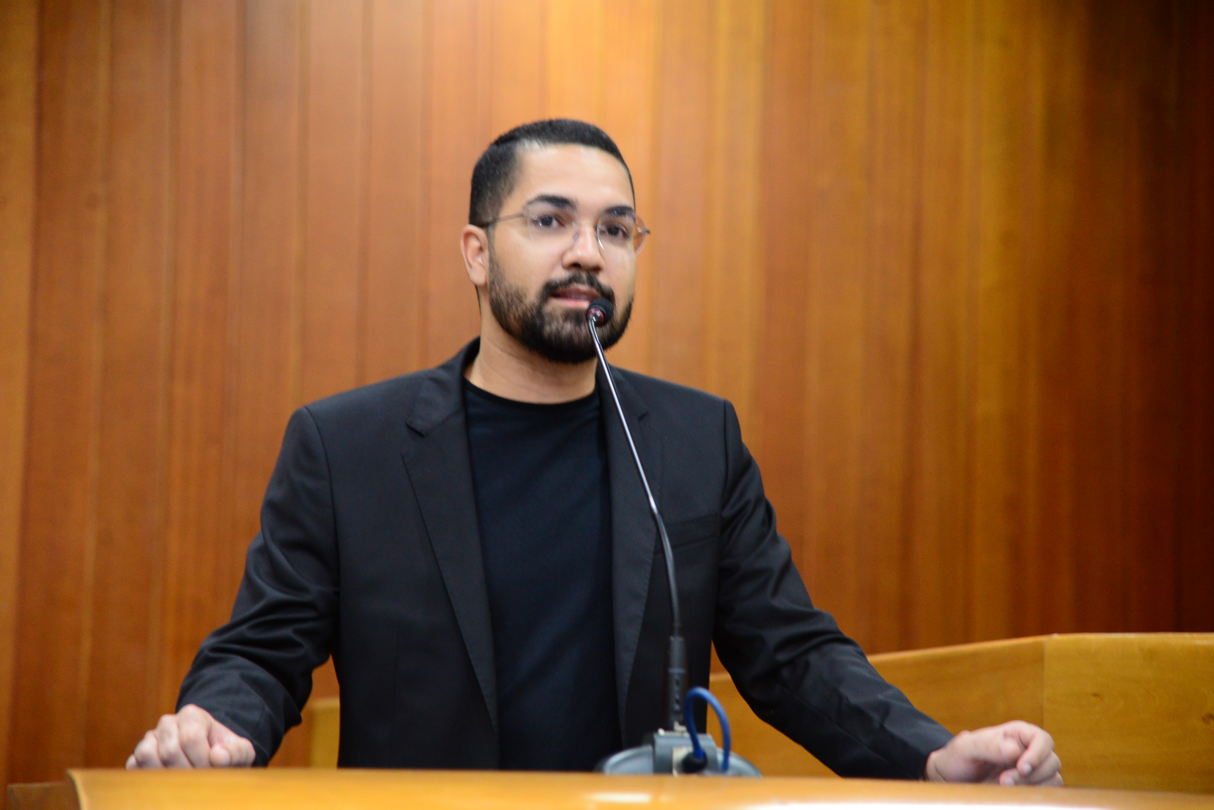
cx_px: 607
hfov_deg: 18.3
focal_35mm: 112
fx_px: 3778
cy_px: 405
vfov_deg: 12.2
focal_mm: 112
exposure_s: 1/60
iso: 2500
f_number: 4
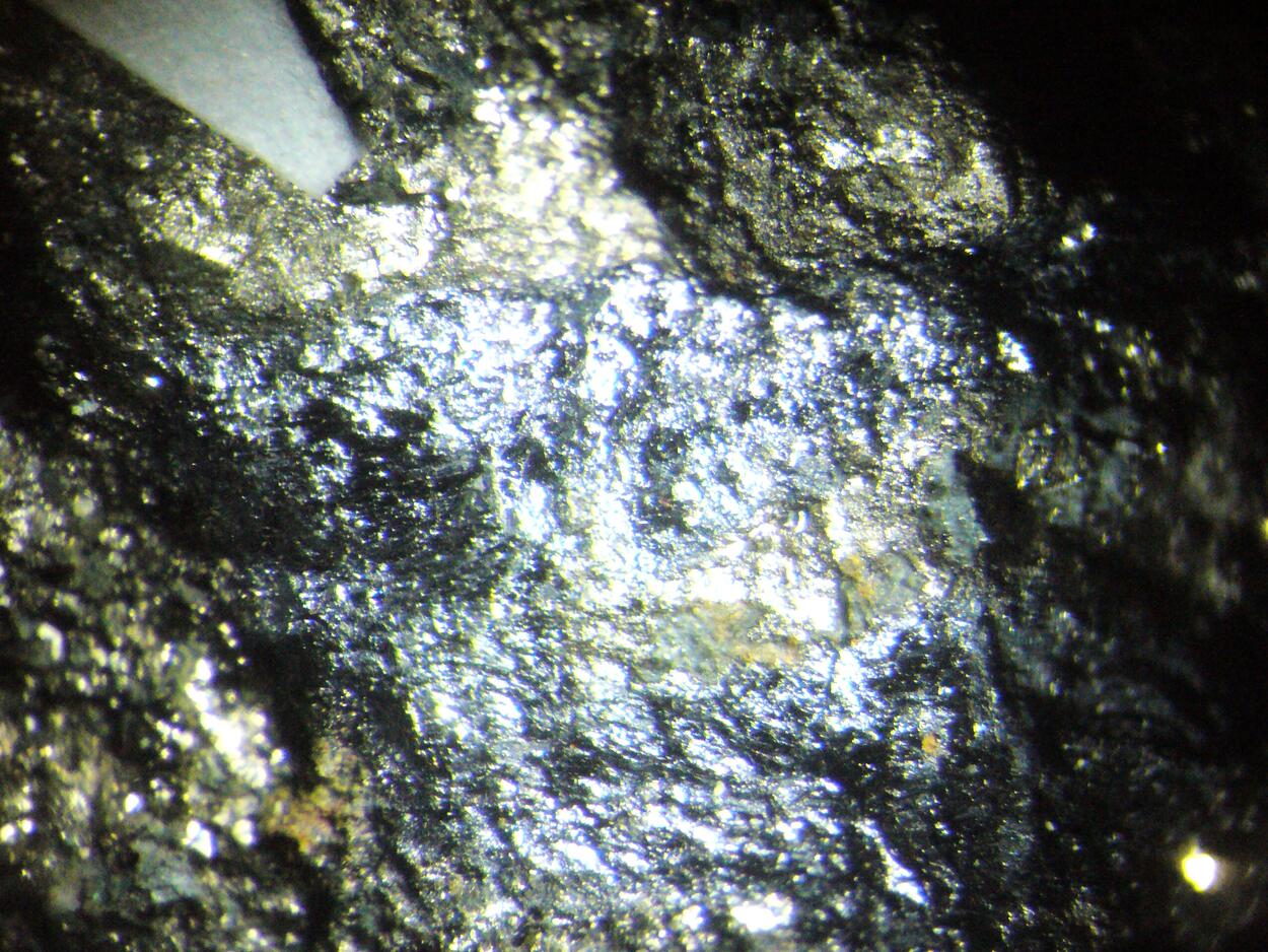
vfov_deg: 19.9
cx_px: 634
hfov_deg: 26.3
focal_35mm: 74
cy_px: 476
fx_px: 2711
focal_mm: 12.2
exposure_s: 1/100
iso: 400
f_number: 4.1
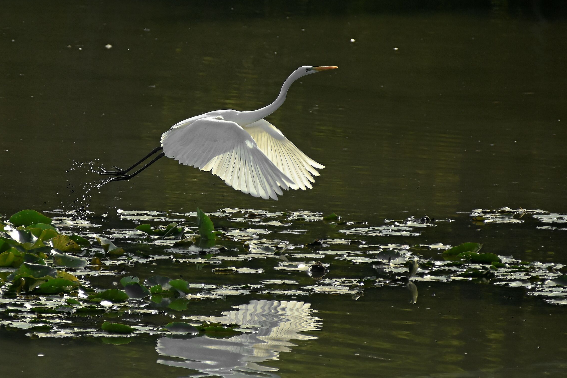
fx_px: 10016
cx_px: 296
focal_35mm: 636
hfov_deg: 3.2
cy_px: 186
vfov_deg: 2.2
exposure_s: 1/800
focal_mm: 400
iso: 560
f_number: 6.3
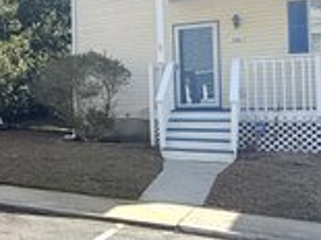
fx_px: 528
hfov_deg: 28.8
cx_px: -74
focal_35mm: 57
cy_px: 100
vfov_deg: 25.6
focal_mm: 2.22
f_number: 2.2
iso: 50
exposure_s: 1/1235
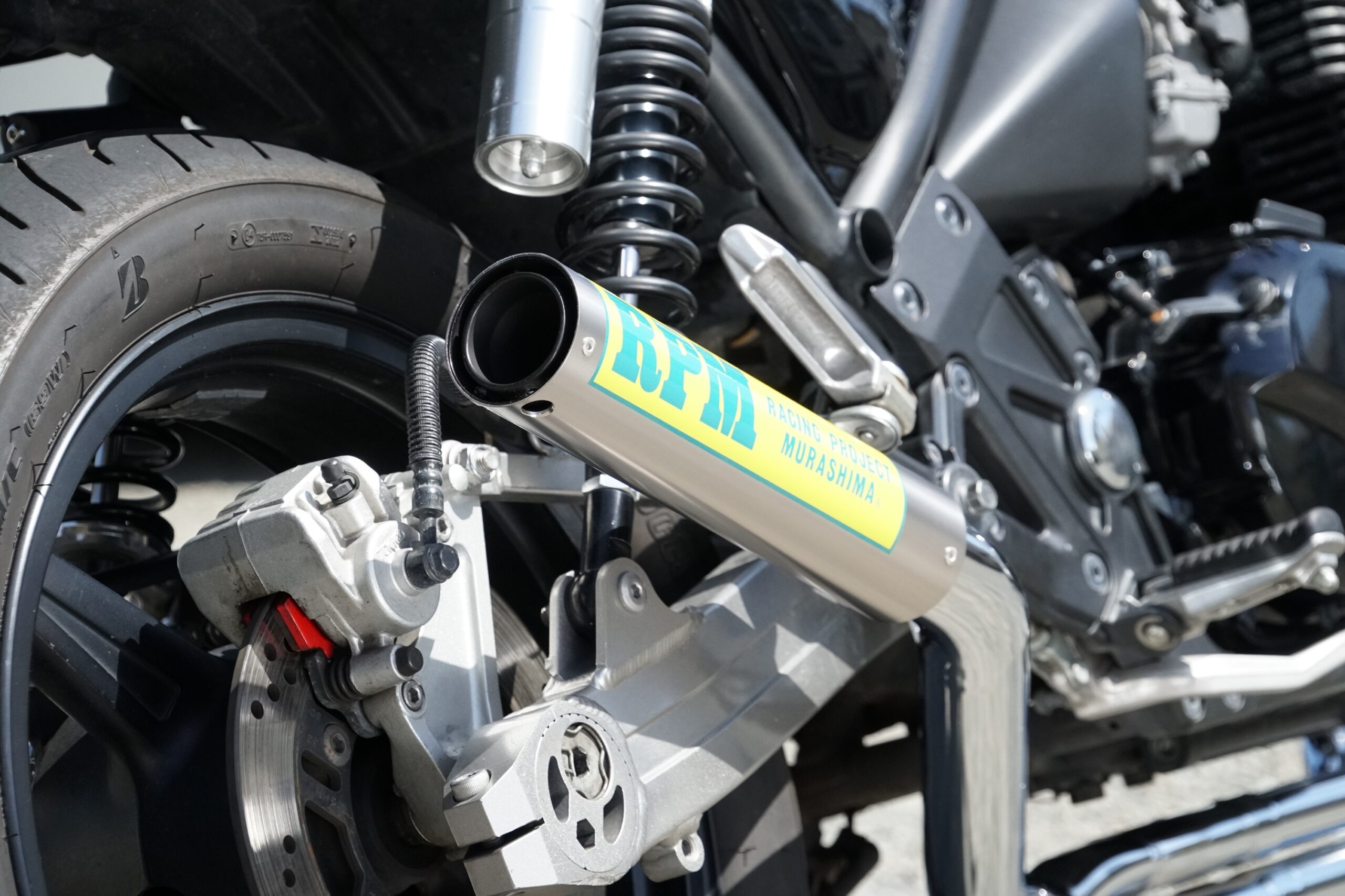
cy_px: 448
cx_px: 672
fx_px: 5604
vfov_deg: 9.1
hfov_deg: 13.7
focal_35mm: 150
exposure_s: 1/3000
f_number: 5.6
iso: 1250
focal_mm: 100
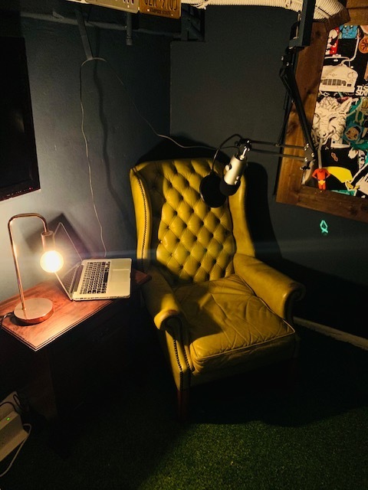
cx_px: 184
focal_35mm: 26
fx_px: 369
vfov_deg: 67.3
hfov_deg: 53.1
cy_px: 245
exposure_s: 1/40
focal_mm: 4.25
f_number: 1.8
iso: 400
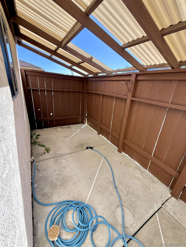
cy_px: 124
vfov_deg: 102.1
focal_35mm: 14
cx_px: 93
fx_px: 100
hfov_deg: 85.7
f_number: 2.2
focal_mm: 2.22
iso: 64
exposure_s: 1/306
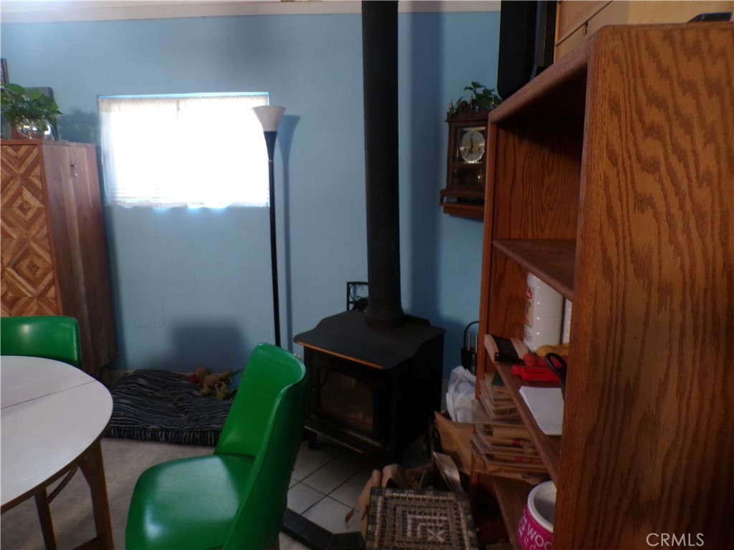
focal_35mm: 24
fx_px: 509
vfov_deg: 56.8
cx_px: 367
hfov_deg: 71.6
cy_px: 275
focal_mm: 4.3
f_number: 3
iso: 280
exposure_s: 1/17
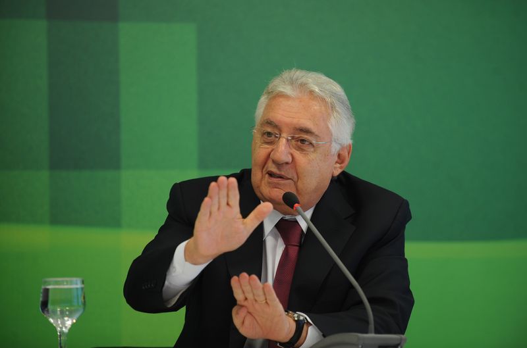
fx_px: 2774
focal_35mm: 190
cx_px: 264
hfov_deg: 10.9
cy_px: 174
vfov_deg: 7.2
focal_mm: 190
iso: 400
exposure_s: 1/160
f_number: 3.2
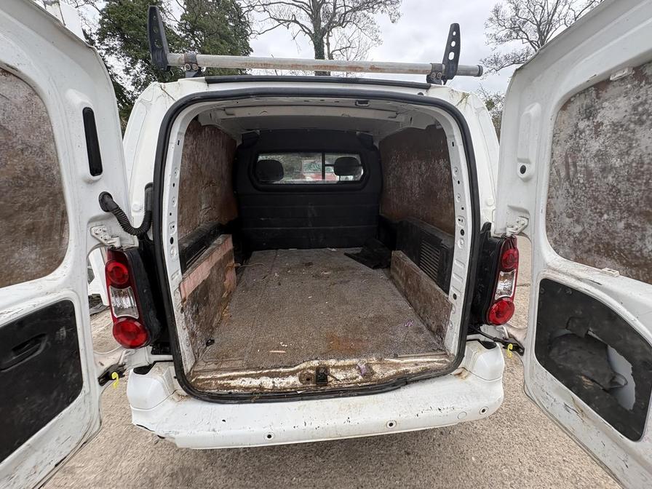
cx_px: 326
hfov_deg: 102.1
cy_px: 244
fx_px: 264
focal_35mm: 14
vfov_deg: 85.7
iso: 64
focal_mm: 2.22
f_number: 2.2
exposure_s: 1/136
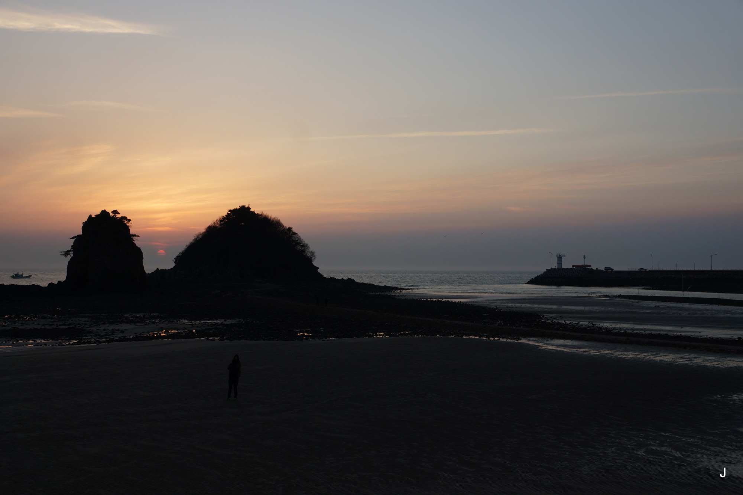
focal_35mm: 42
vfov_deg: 31.9
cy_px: 248
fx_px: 867
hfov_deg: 46.4
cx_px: 372
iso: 100
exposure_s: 1/160
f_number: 5
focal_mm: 28
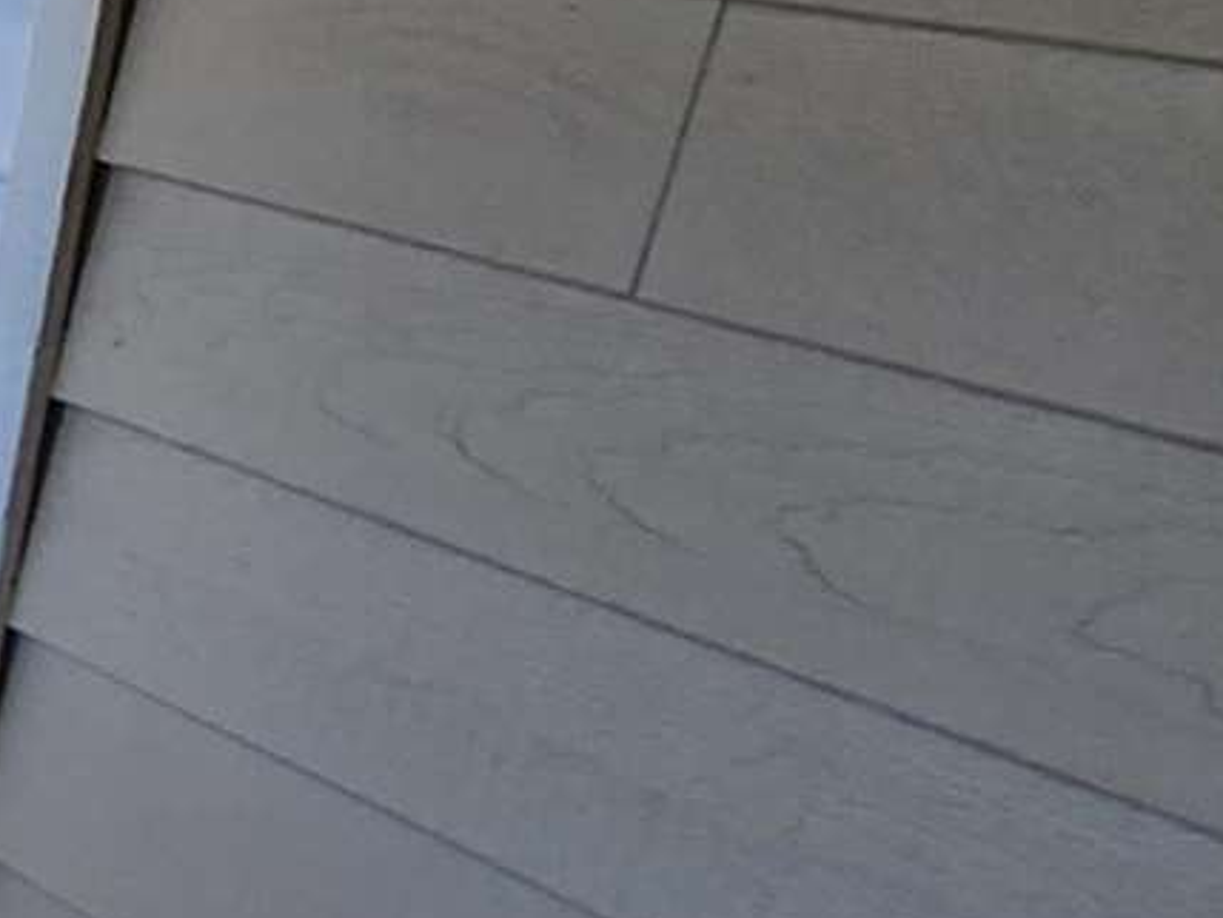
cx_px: -2440
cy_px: 639
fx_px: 3287
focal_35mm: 93
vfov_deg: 15.9
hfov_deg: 11.5
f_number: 2.2
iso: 40
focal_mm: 1.74
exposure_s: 1/458
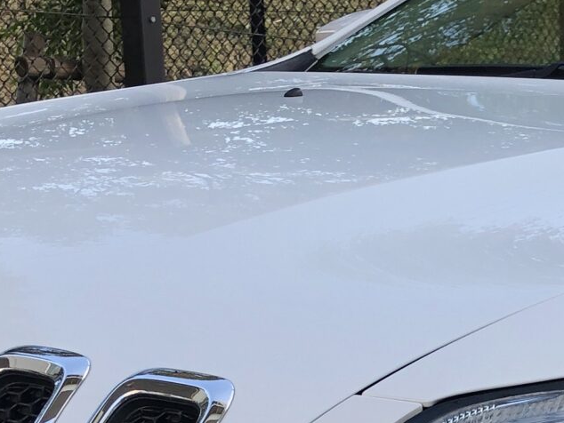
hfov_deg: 16.9
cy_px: 510
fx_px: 1842
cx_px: 593
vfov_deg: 12.8
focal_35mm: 113
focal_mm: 3.99
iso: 20
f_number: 1.8
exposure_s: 1/120
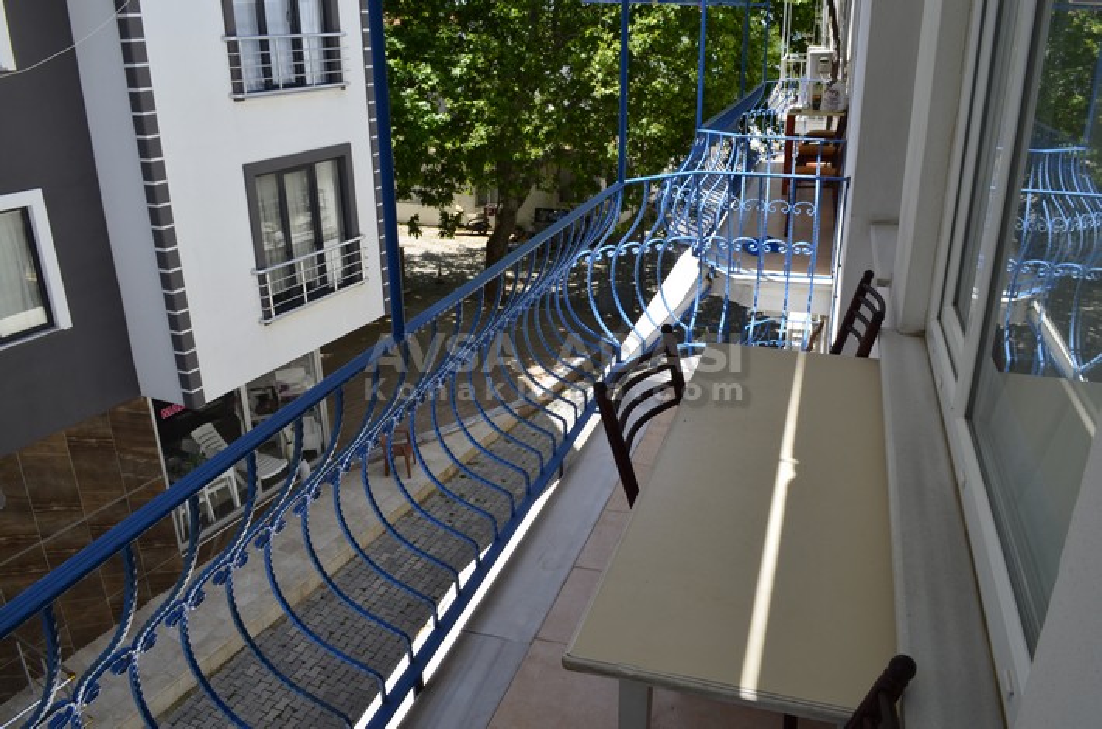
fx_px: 825
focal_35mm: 27
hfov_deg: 67.5
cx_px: 551
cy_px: 364
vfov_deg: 47.7
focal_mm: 18
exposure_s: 1/125
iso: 200
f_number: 11
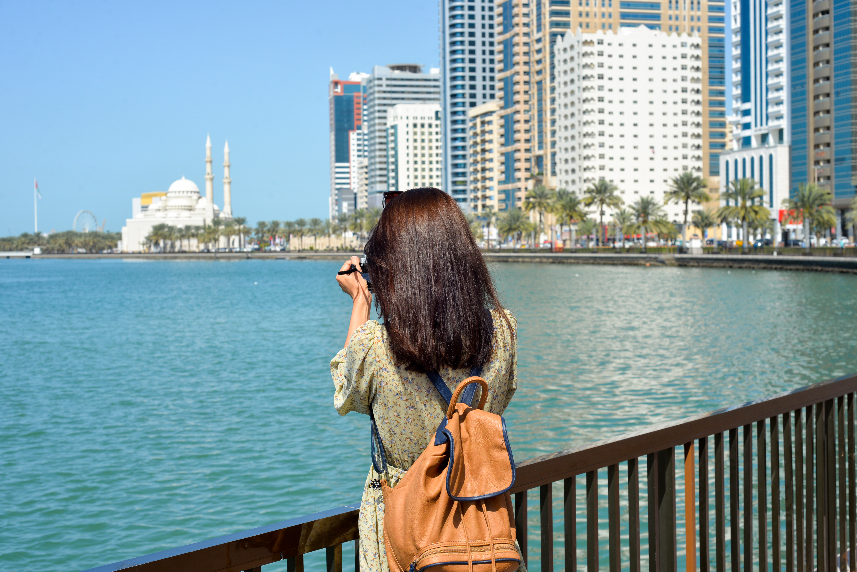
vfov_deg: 27.0
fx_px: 1191
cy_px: 286
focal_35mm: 50
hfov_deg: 39.6
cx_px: 428
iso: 100
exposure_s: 1/320
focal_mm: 50
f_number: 8
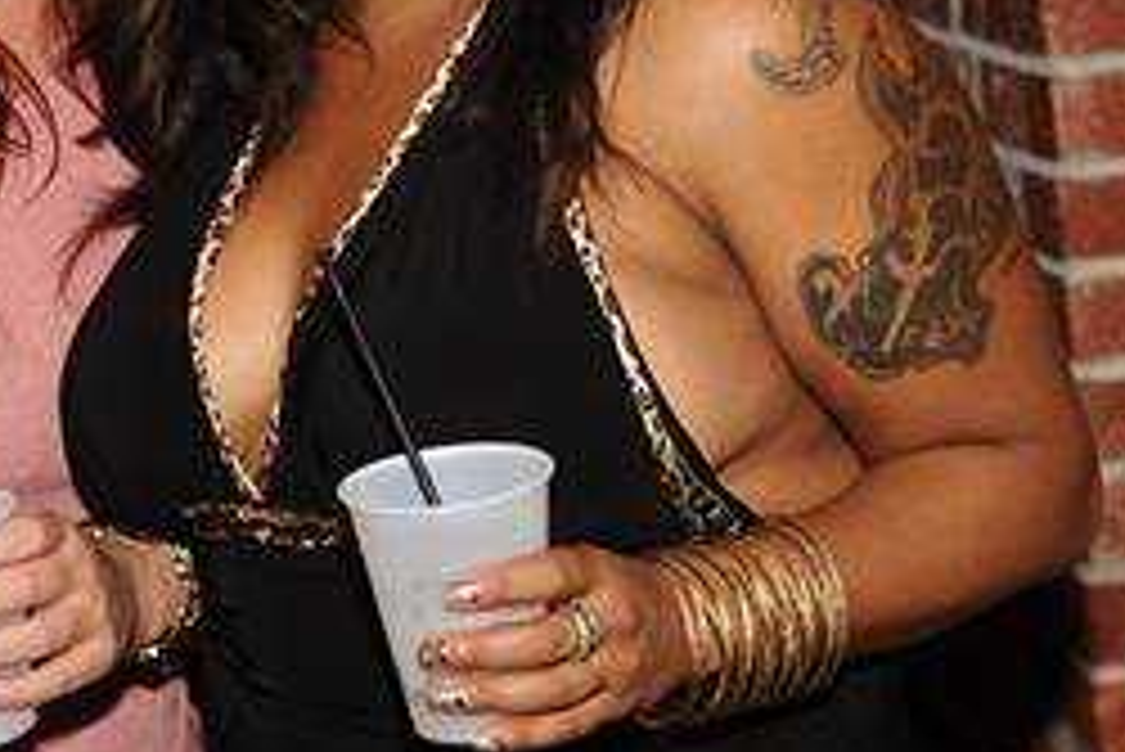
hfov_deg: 16.5
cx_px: 166
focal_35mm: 123
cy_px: -59
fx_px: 3846
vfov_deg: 11.0
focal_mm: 56
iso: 800
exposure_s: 1/250
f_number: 4.8
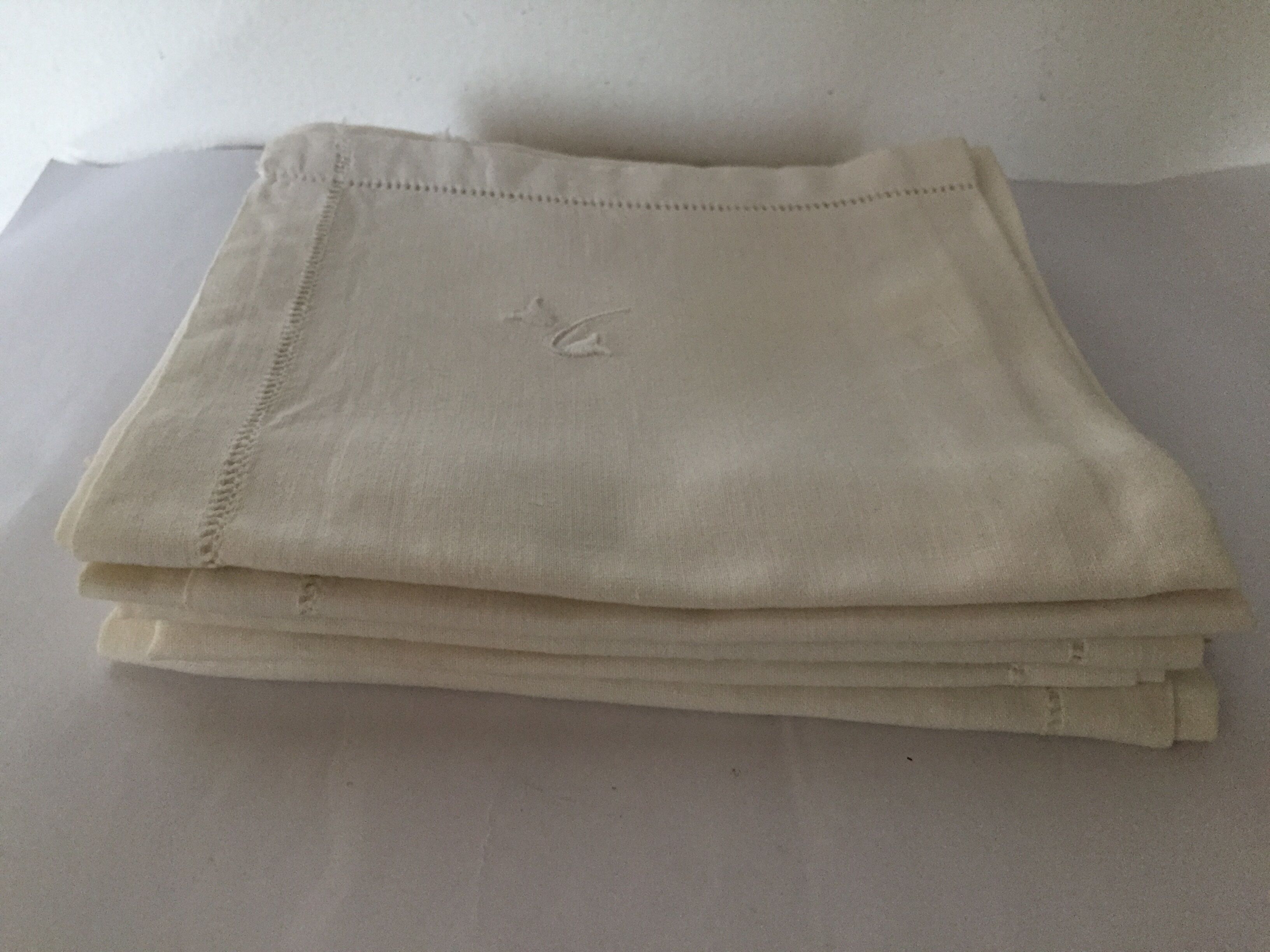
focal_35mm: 29
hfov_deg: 61.7
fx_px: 1064
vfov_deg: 48.2
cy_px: 476
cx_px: 635
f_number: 2.2
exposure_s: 1/17
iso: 250
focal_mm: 4.15
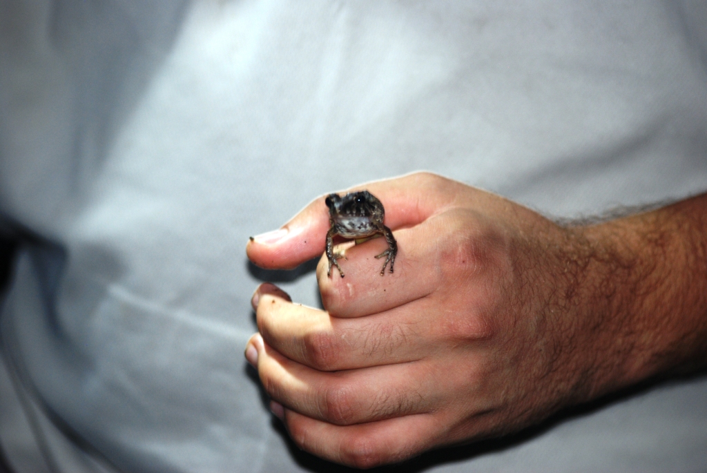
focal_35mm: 180
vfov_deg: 7.6
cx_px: 354
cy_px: 236
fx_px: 3538
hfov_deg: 11.4
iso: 400
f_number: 4.2
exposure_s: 1/60
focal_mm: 120
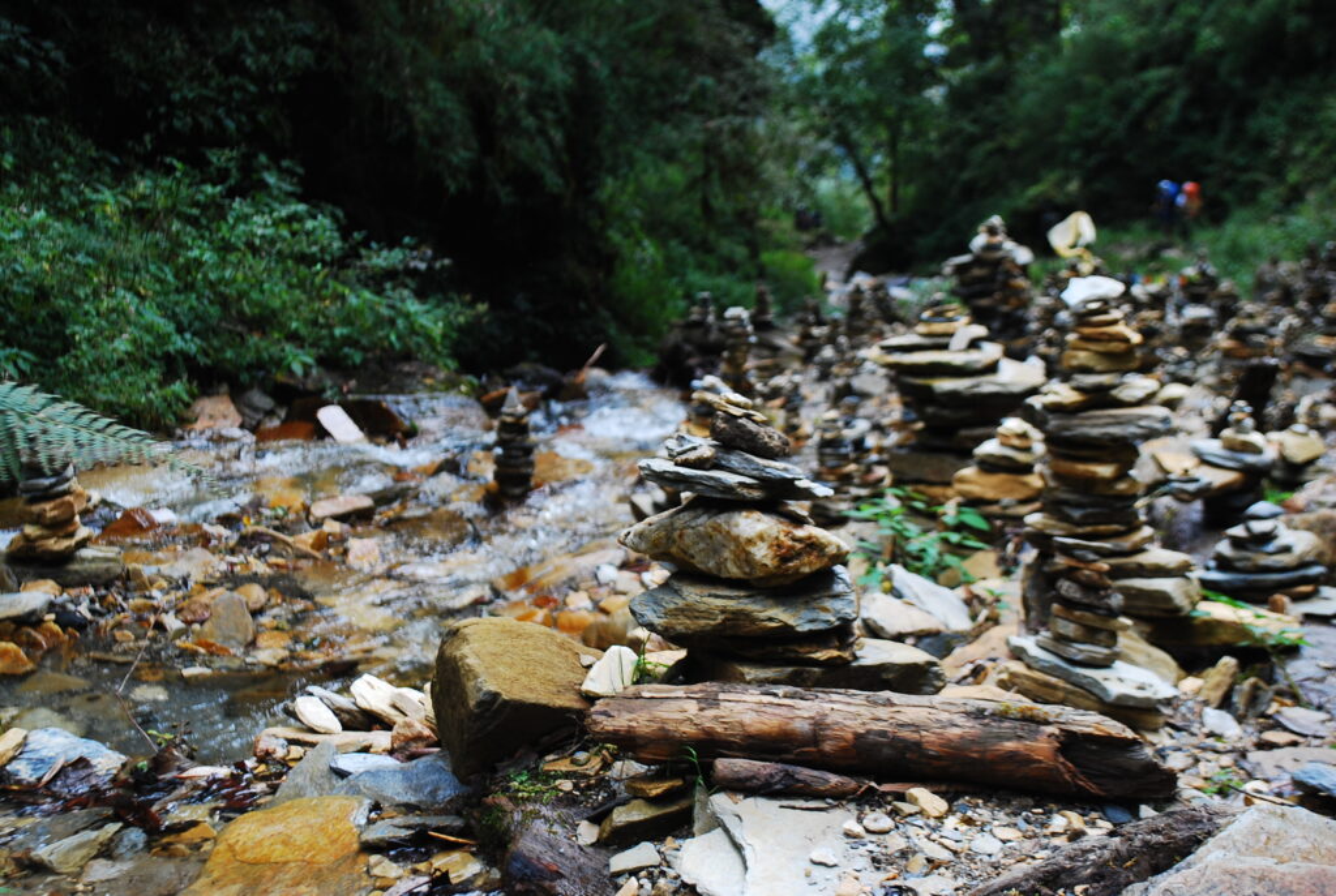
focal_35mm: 54
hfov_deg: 36.8
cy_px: 448
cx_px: 668
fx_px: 2008
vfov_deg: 25.2
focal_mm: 36
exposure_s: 1/100
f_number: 5.6
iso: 200
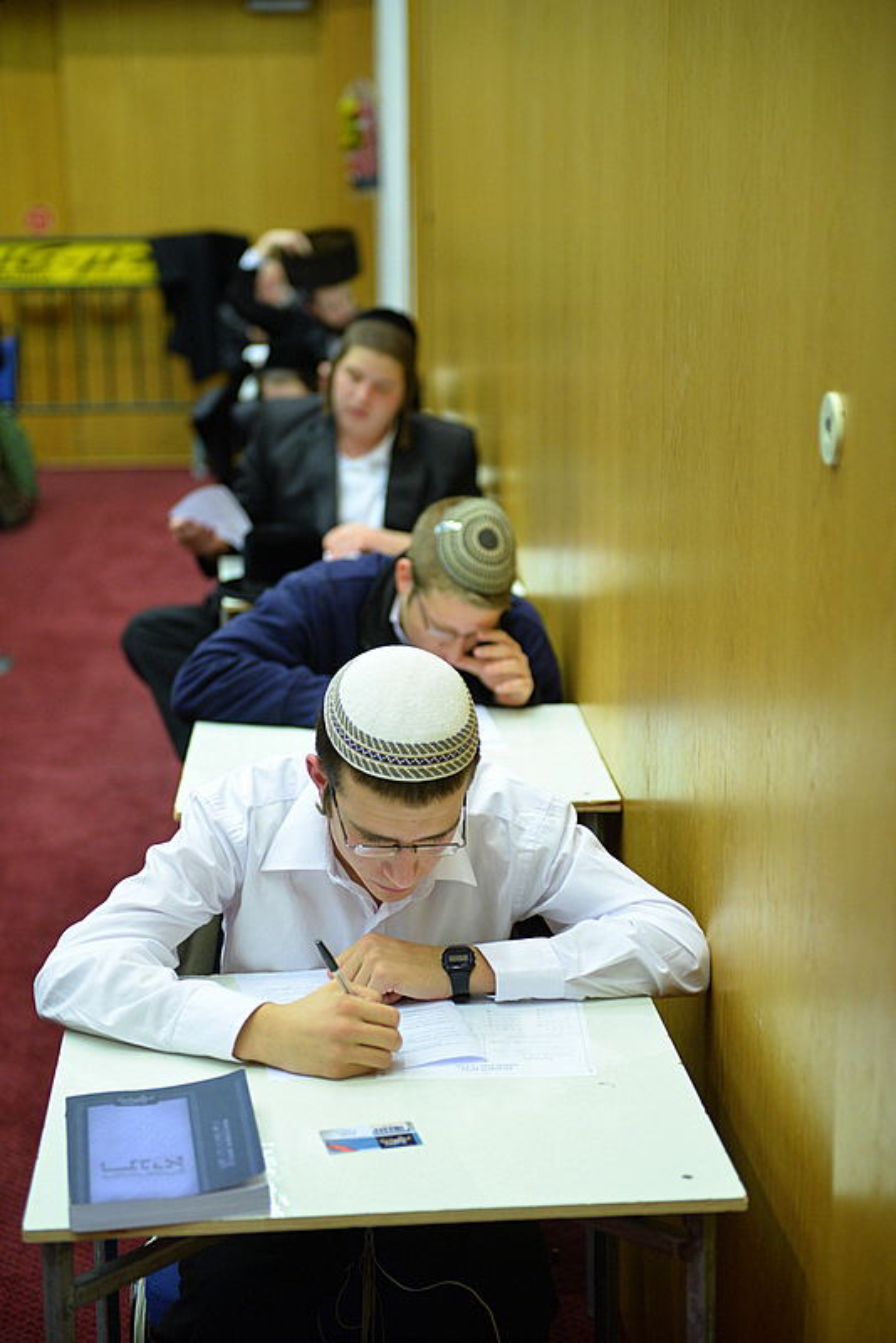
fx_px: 2312
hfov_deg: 21.9
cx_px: 448
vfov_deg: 32.4
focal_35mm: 62
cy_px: 672
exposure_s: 1/100
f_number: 2.8
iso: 2500
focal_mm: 62
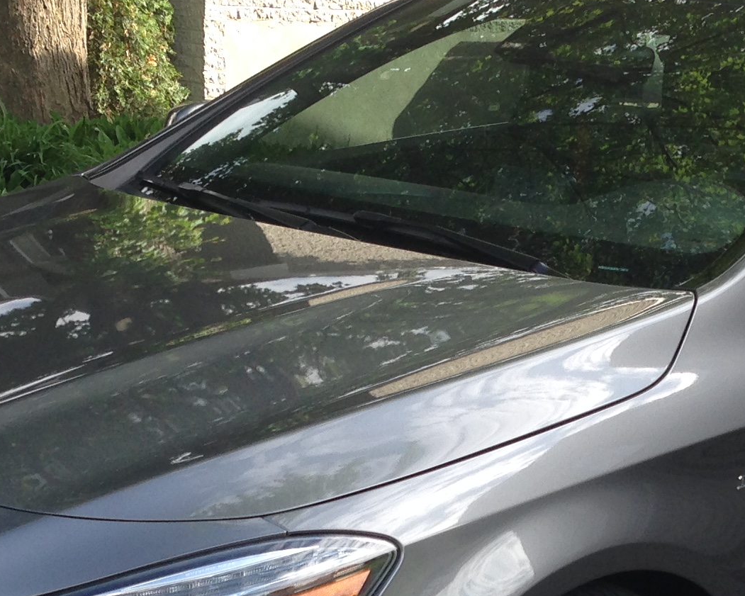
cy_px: 531
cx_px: 536
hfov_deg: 19.1
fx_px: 2205
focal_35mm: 100
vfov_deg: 15.2
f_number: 2.4
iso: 50
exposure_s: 1/396
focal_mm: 4.12
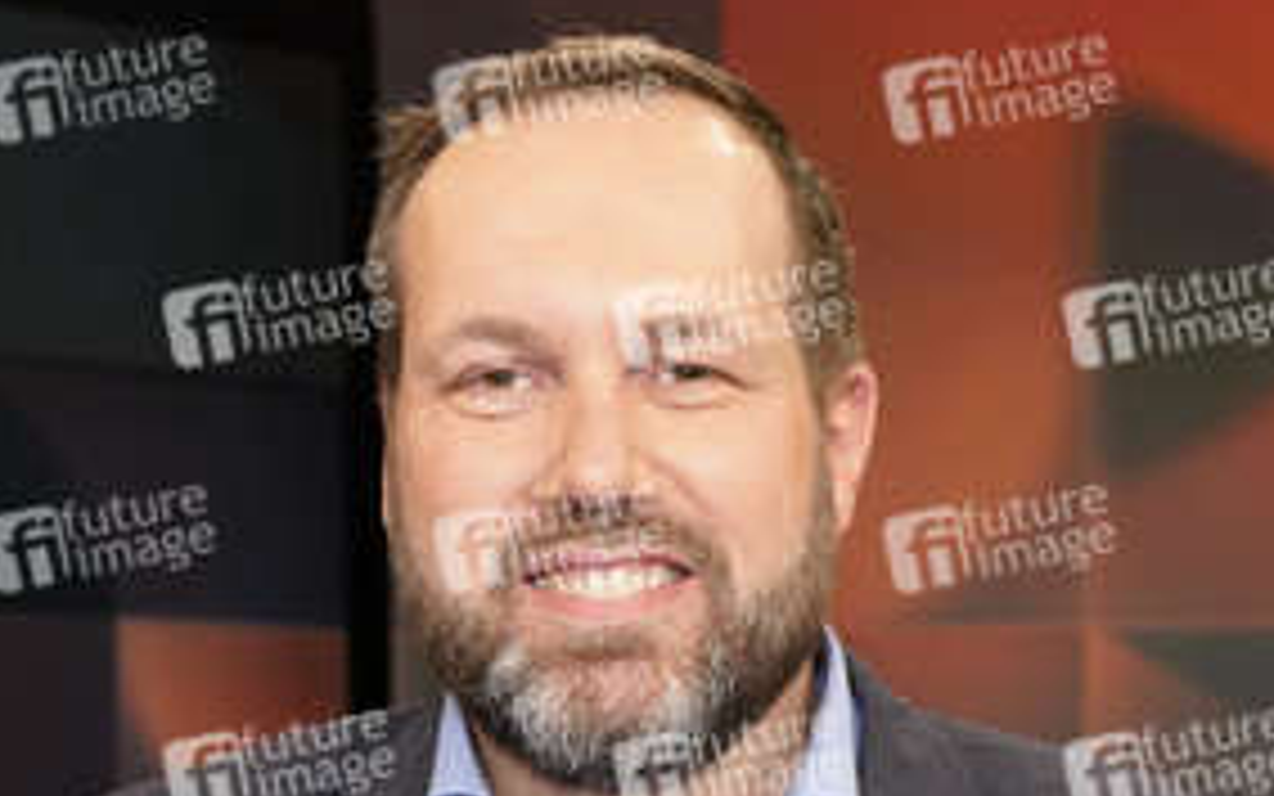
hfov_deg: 42.6
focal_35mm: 47
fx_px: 1632
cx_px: 610
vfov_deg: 26.8
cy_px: 652
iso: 2000
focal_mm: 29
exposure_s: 1/160
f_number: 5
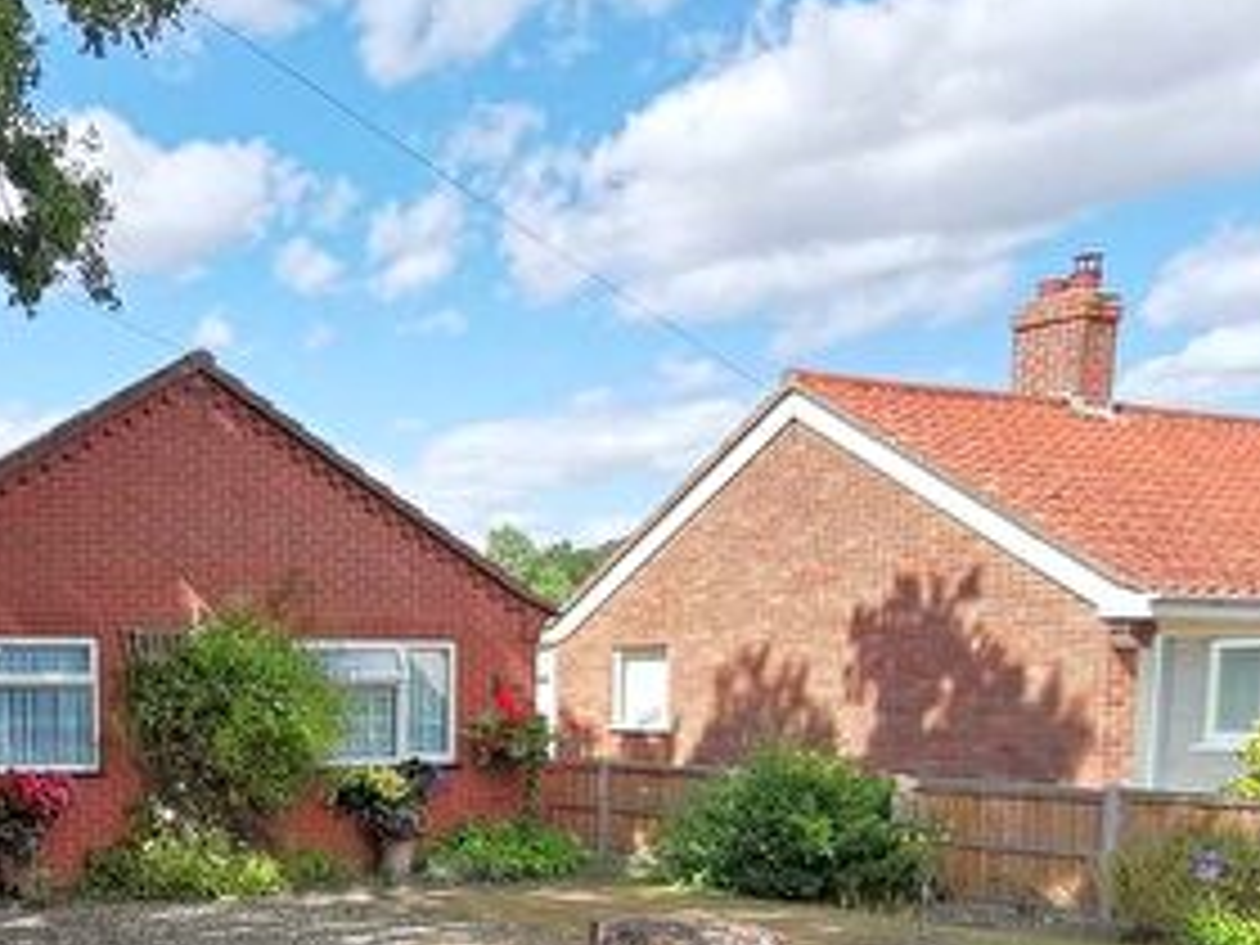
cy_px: 808
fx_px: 1456
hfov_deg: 43.5
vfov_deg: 34.4
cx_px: 171
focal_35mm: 40
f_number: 2.2
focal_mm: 2.26
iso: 50
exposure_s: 1/429
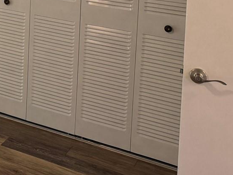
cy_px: -77
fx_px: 471
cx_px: -73
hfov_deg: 24.2
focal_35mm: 70
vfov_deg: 18.8
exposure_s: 1/125
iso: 200
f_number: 1.78
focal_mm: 6.76
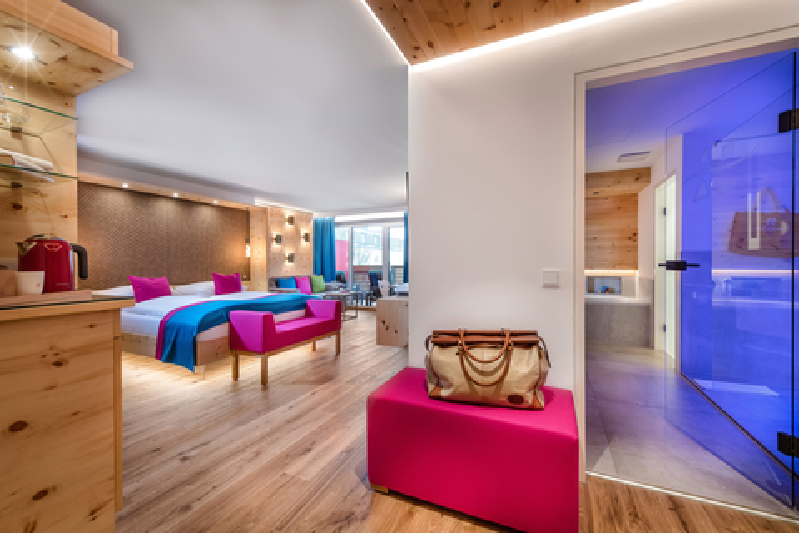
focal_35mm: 15
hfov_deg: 100.4
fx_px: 333
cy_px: 266
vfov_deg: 77.3
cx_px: 400
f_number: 9.5
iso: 280
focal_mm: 15
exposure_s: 1/8
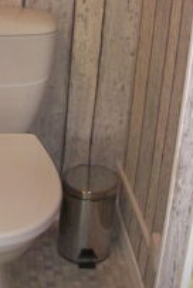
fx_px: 665
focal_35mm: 83
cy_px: 38
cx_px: -10
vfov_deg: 23.9
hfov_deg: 16.1
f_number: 3.5
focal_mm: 6.3
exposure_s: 1/30
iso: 200
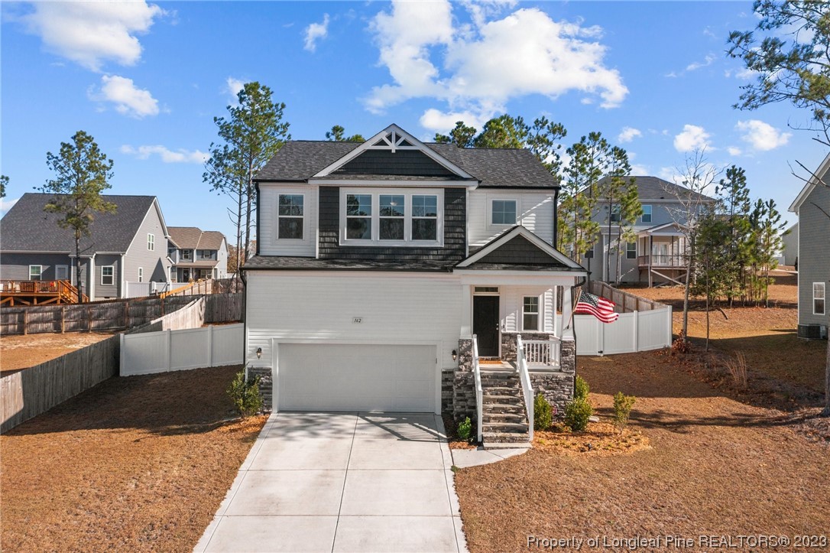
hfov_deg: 65.5
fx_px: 645
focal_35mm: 28
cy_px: 276
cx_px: 415
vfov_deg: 46.4
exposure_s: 1/5000
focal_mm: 10.26
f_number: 2.8
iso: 100
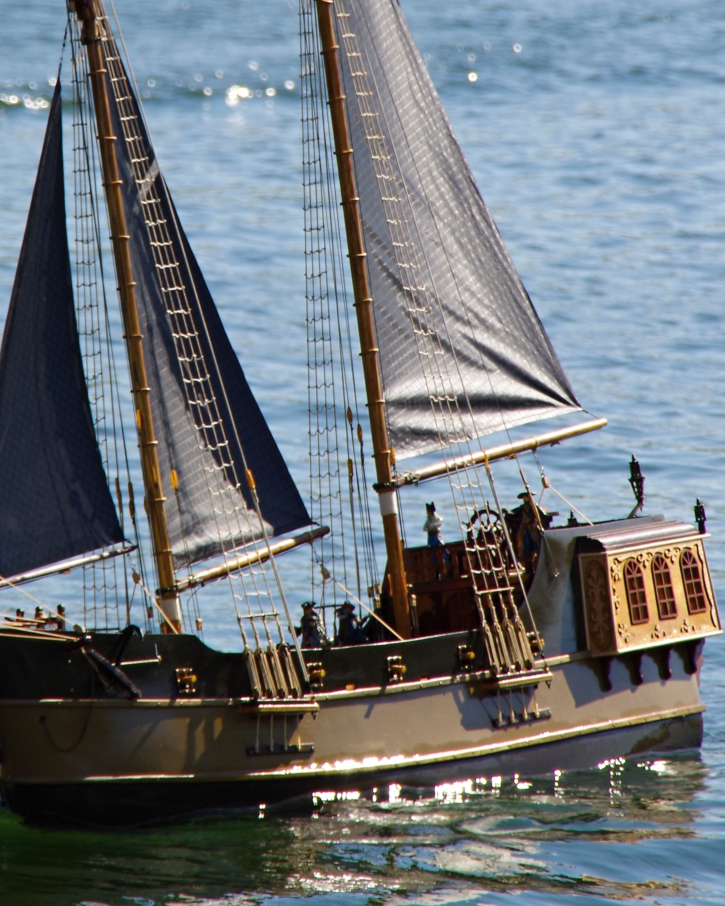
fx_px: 16468
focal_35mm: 614
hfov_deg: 2.5
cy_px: 215
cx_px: 267
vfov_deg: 3.2
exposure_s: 1/250
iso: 200
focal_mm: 200
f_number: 11
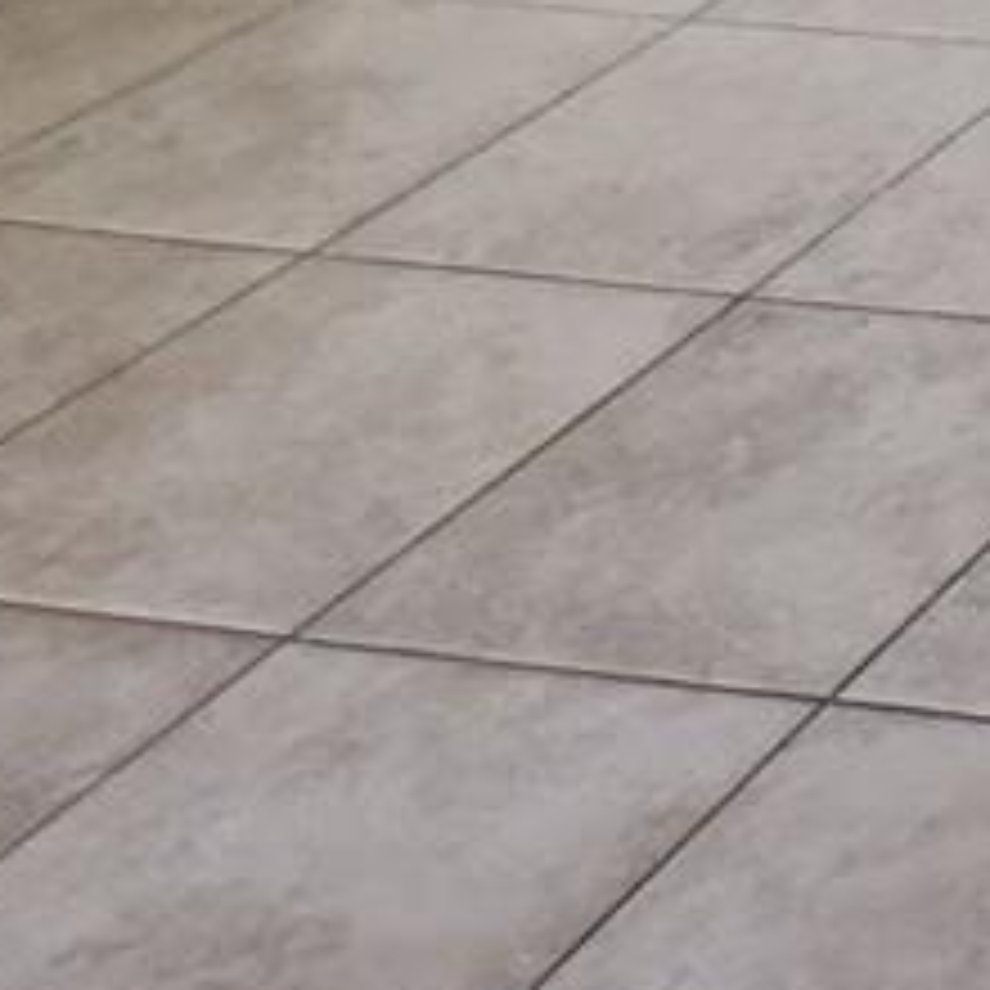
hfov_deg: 13.1
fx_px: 2912
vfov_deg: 15.1
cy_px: -1066
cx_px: 2524
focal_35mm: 90
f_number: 2.2
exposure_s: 1/120
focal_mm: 2.22
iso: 320
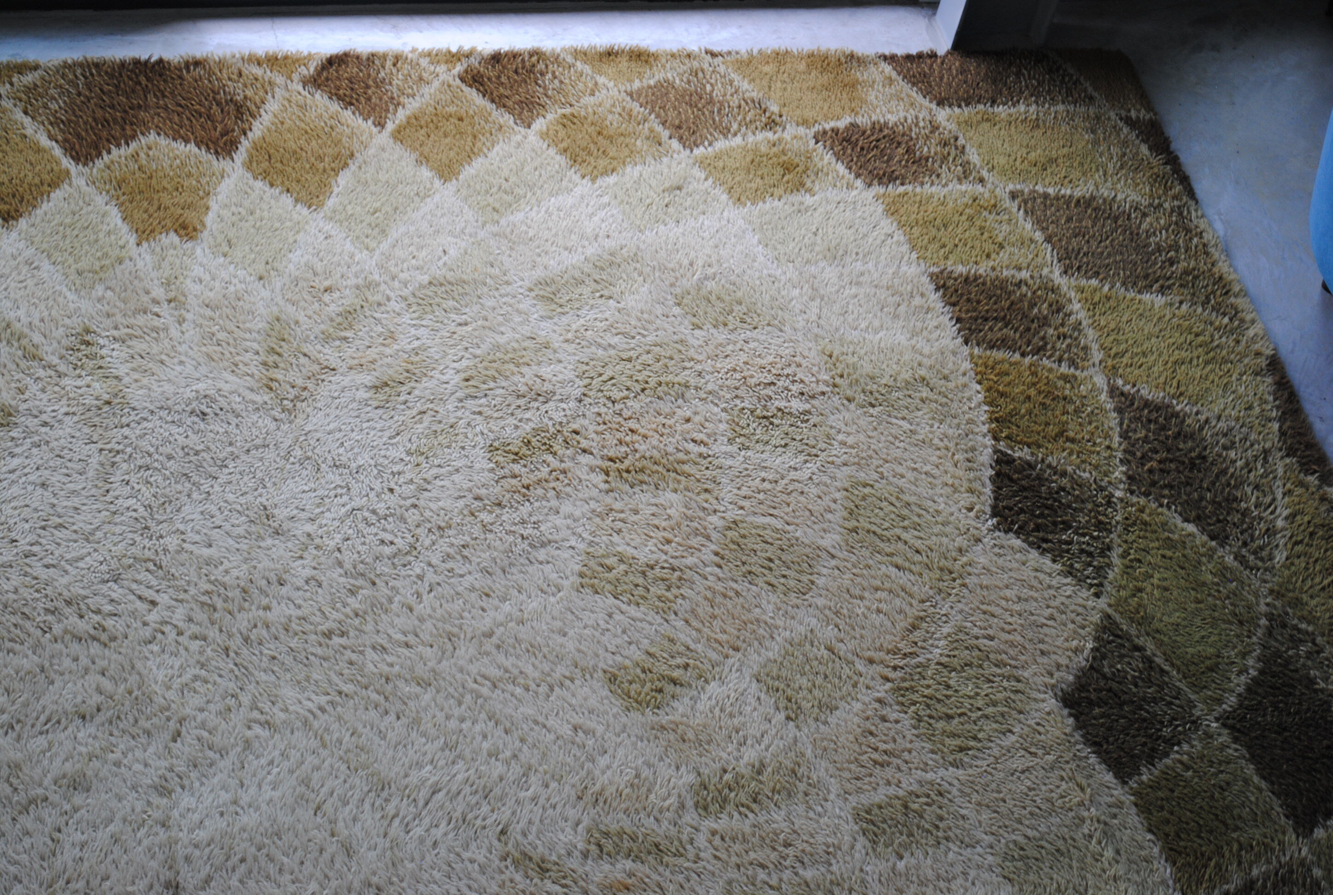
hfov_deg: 24.6
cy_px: 448
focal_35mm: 82
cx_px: 666
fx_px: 3061
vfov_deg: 16.6
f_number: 5.6
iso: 200
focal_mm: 55
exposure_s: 1/40
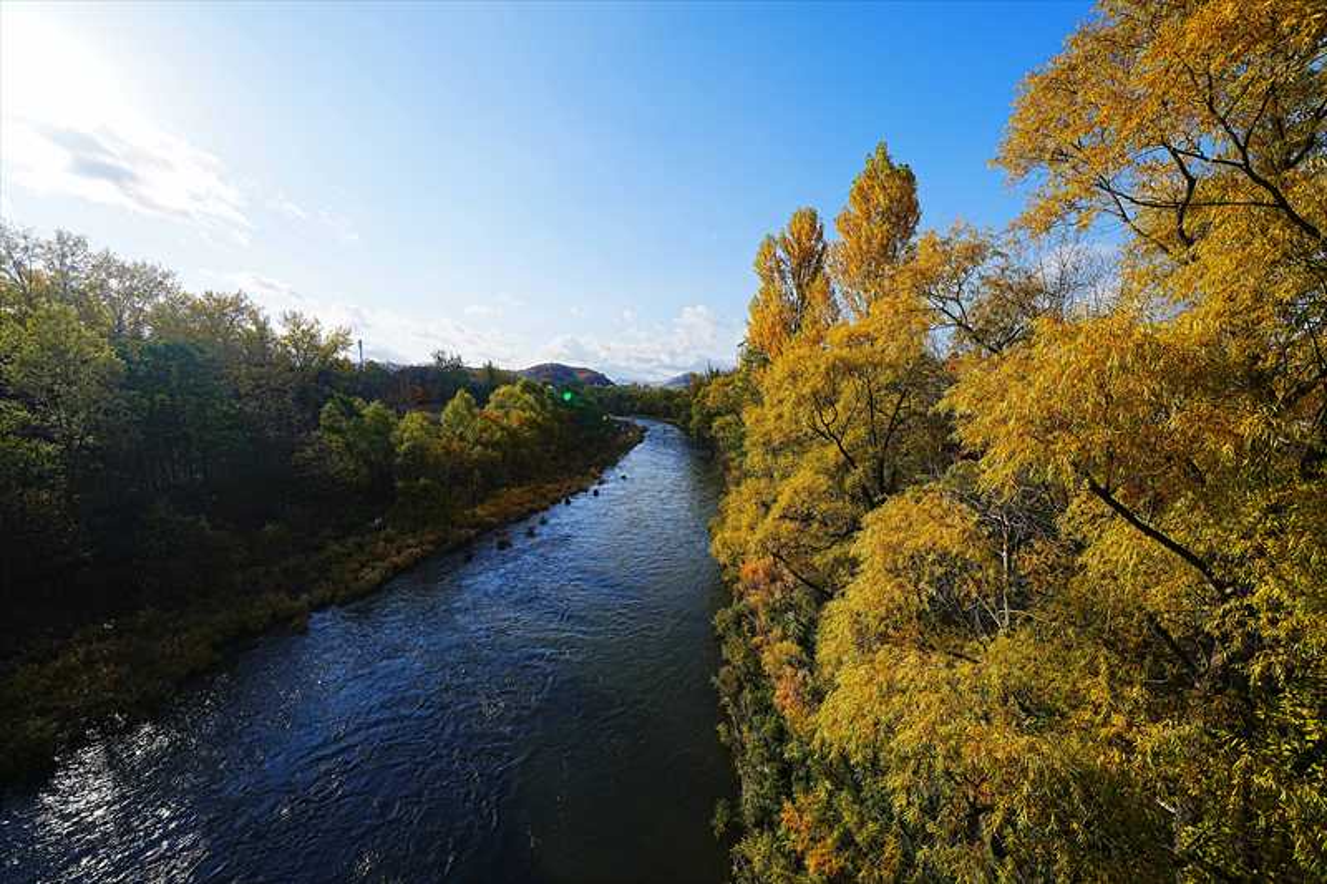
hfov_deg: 112.6
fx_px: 442
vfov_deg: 90.0
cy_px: 442
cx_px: 664
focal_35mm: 12
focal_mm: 12
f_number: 8
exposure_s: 1/320
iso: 100
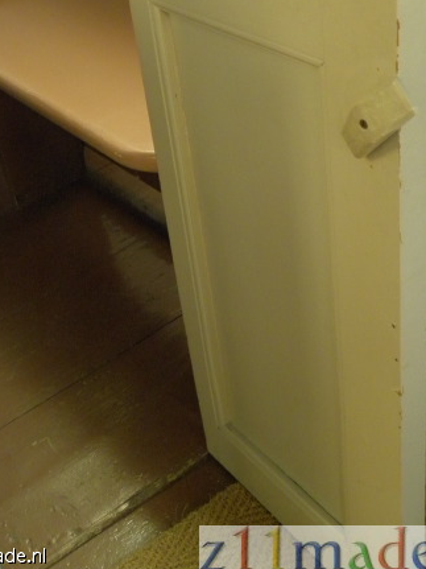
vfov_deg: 34.3
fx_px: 903
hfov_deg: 26.3
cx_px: 123
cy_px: 151
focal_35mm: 55
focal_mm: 6.6
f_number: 3.2
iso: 400
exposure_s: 1/16.4
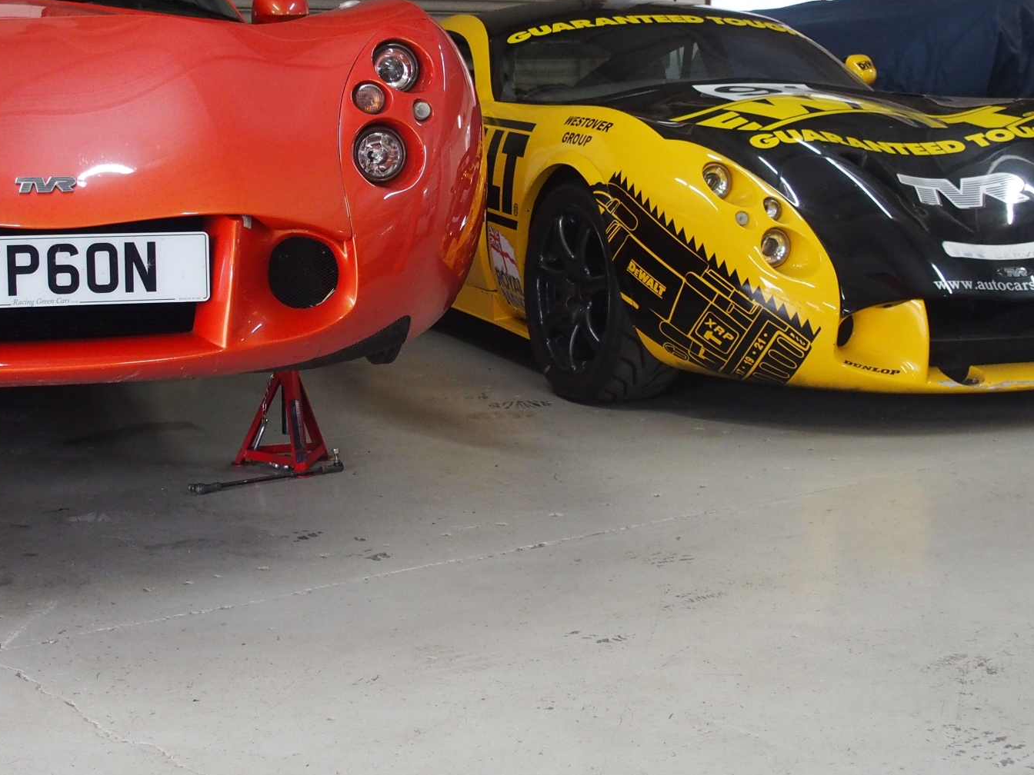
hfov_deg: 31.1
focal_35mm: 62
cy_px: 282
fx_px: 1852
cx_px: 383
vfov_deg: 23.6
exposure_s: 1/40
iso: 500
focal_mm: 9
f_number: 2.8
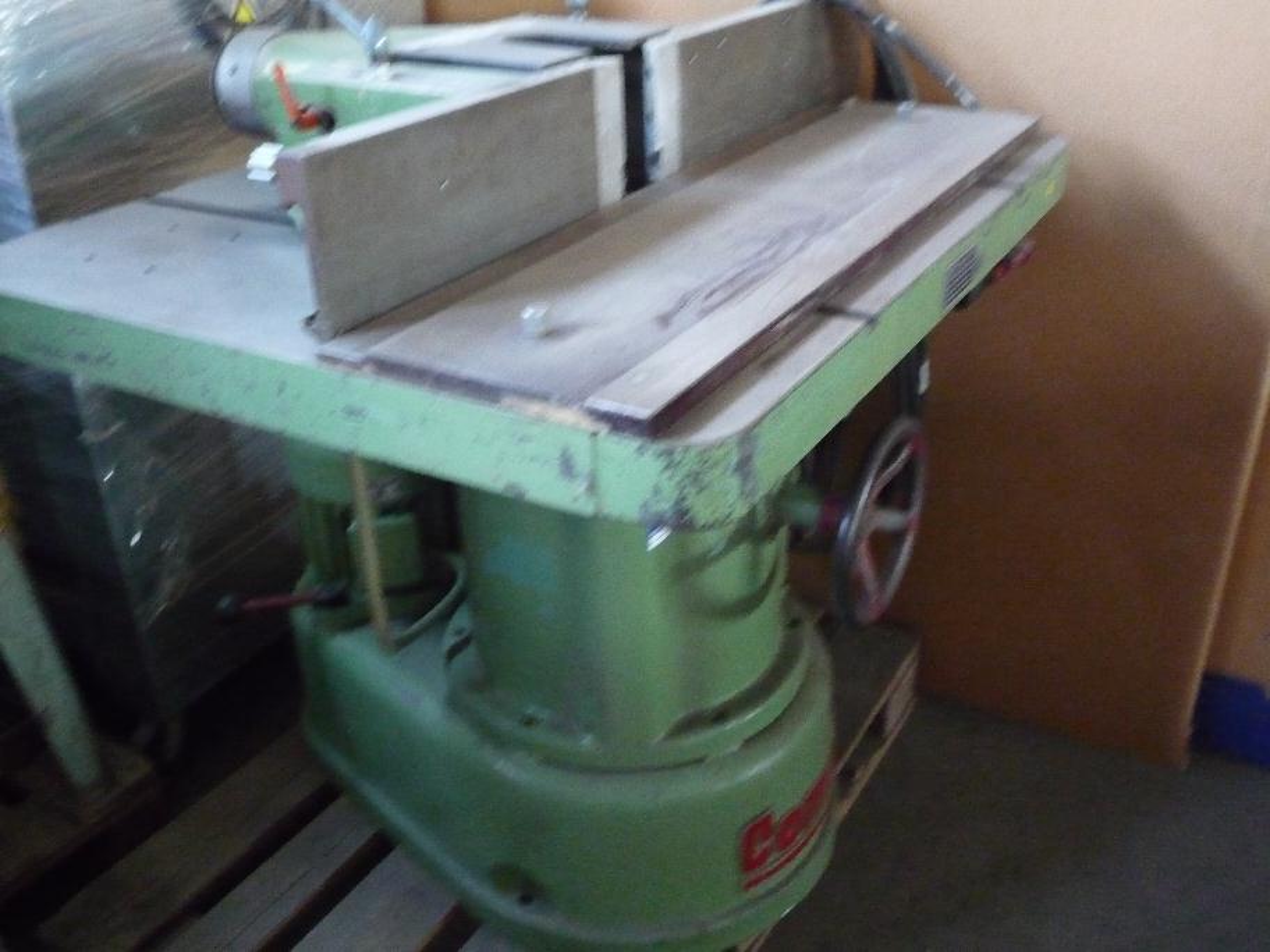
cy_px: 476
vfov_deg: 42.9
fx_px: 1211
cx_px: 635
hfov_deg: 55.4
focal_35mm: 33
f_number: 3.6
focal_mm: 5.8
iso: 800
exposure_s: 1/13
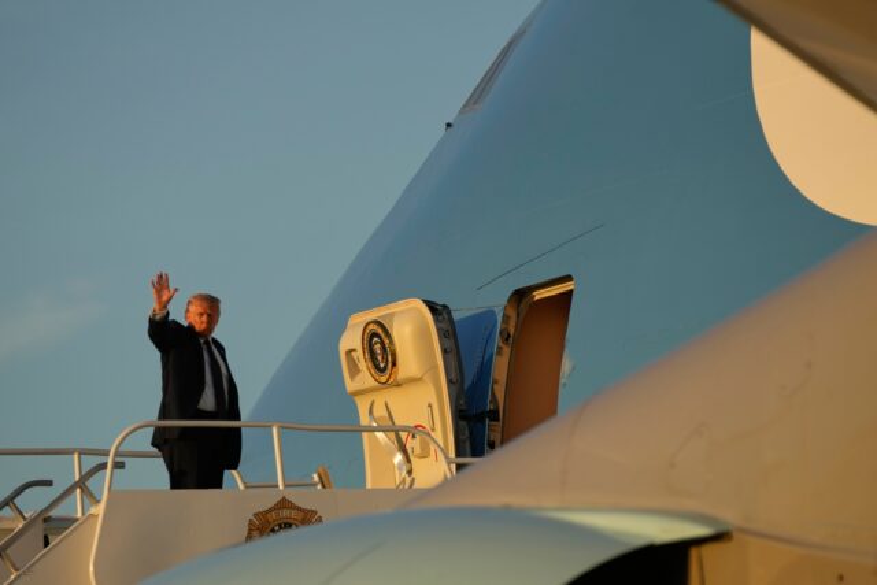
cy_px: 292
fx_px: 7310
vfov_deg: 4.6
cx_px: 438
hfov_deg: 6.9
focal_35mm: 300
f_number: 3.5
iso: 320
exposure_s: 1/3200
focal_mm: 200
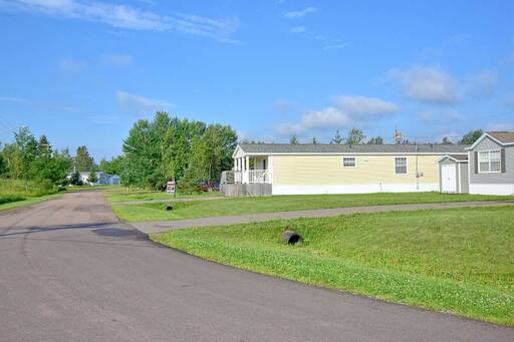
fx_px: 385
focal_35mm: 27
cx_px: 257
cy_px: 171
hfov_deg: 67.4
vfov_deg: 47.9
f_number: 7.1
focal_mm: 18
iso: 320
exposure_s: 1/3200
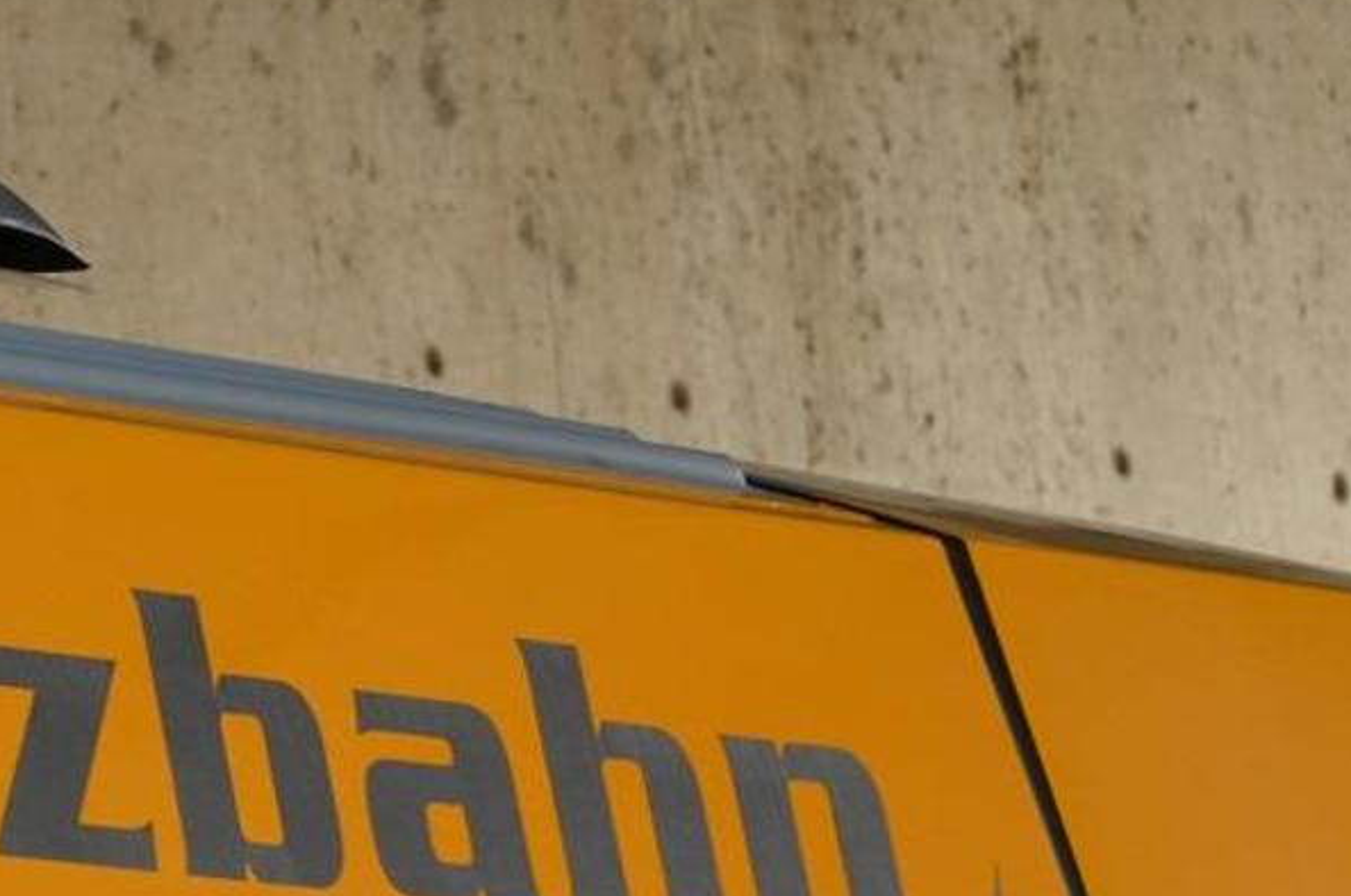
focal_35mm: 461
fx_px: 17258
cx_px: -494
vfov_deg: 3.0
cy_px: 541
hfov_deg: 4.5
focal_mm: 95
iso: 200
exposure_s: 1/160
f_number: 6.3
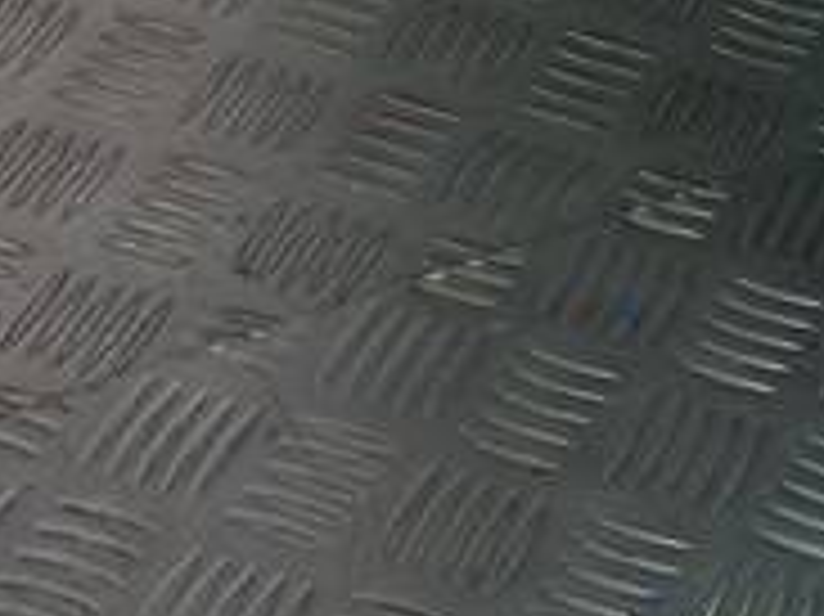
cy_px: -1021
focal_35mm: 140
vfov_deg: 9.1
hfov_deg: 12.6
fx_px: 3330
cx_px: 1576
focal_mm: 4.6
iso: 50
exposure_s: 1/100
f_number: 1.8
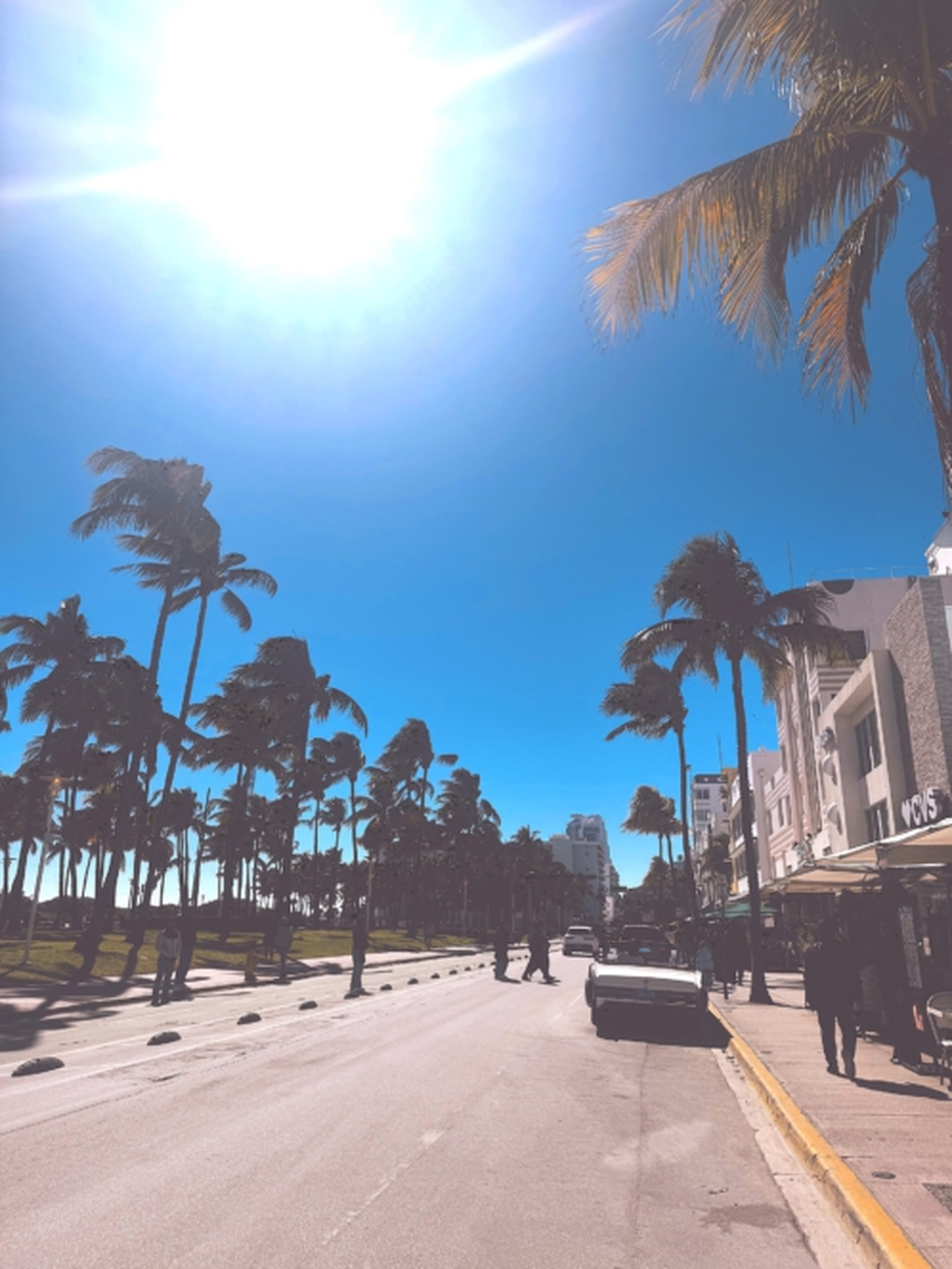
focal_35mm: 24
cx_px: 476
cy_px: 634
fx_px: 880
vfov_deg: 71.6
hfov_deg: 56.8
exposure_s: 1/15152
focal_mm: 6.76
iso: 64
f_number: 1.78
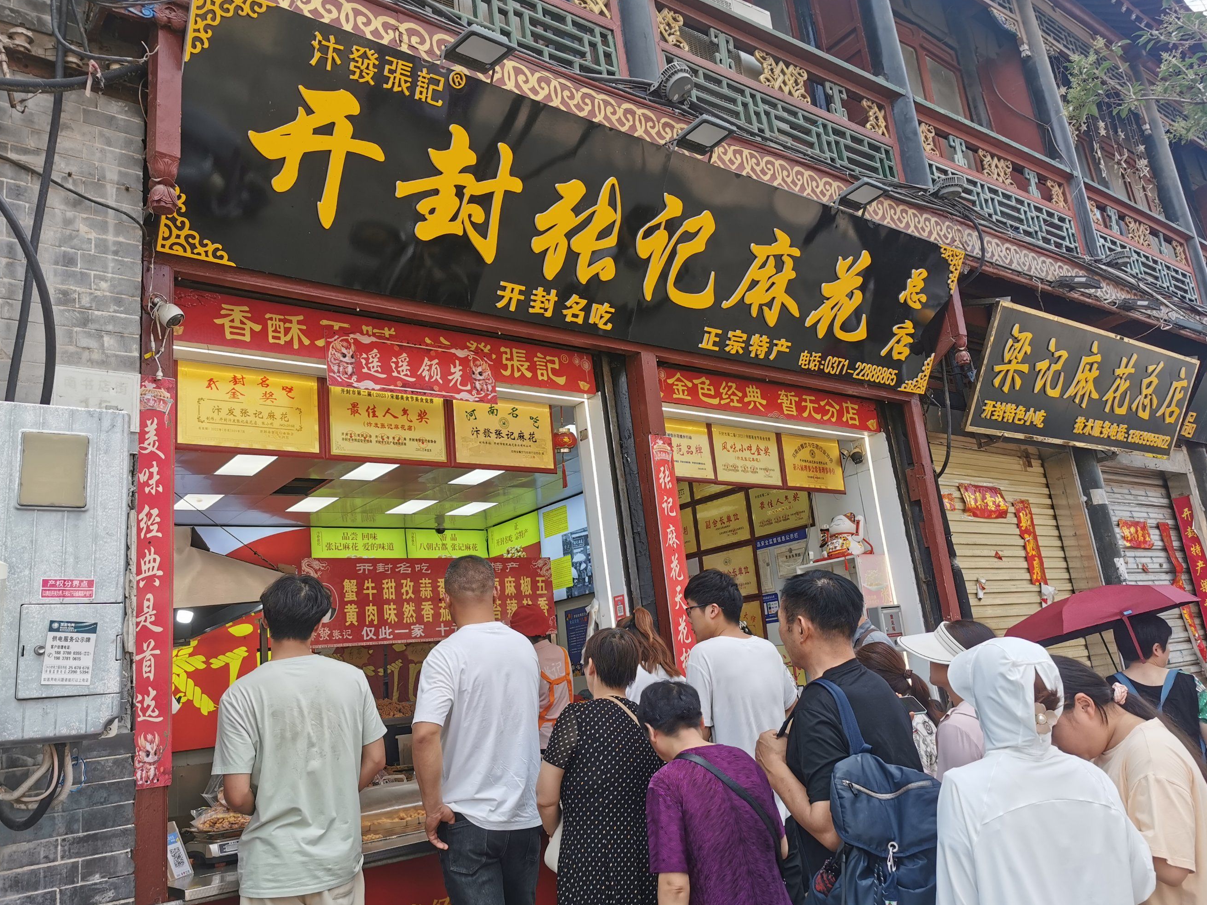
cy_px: 449
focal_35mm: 28
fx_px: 976
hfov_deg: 63.4
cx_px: 605
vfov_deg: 49.7
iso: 50
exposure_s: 1/909
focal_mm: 5.56
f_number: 1.6
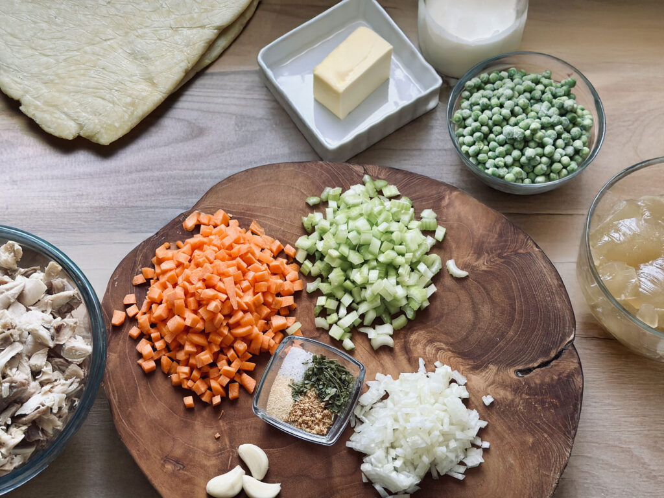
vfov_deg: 30.3
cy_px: 249
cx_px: 332
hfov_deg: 39.7
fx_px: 921
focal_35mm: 48
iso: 80
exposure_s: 1/121
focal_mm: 6.86
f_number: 1.78
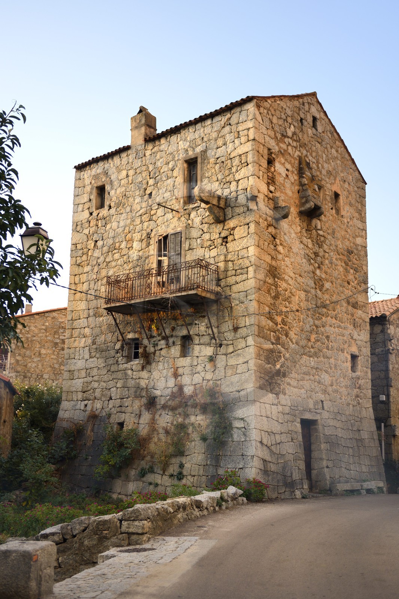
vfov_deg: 50.7
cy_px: 300
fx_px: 632
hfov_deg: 35.0
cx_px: 200
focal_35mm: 38
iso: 200
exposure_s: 1/320
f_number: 2.8
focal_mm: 38
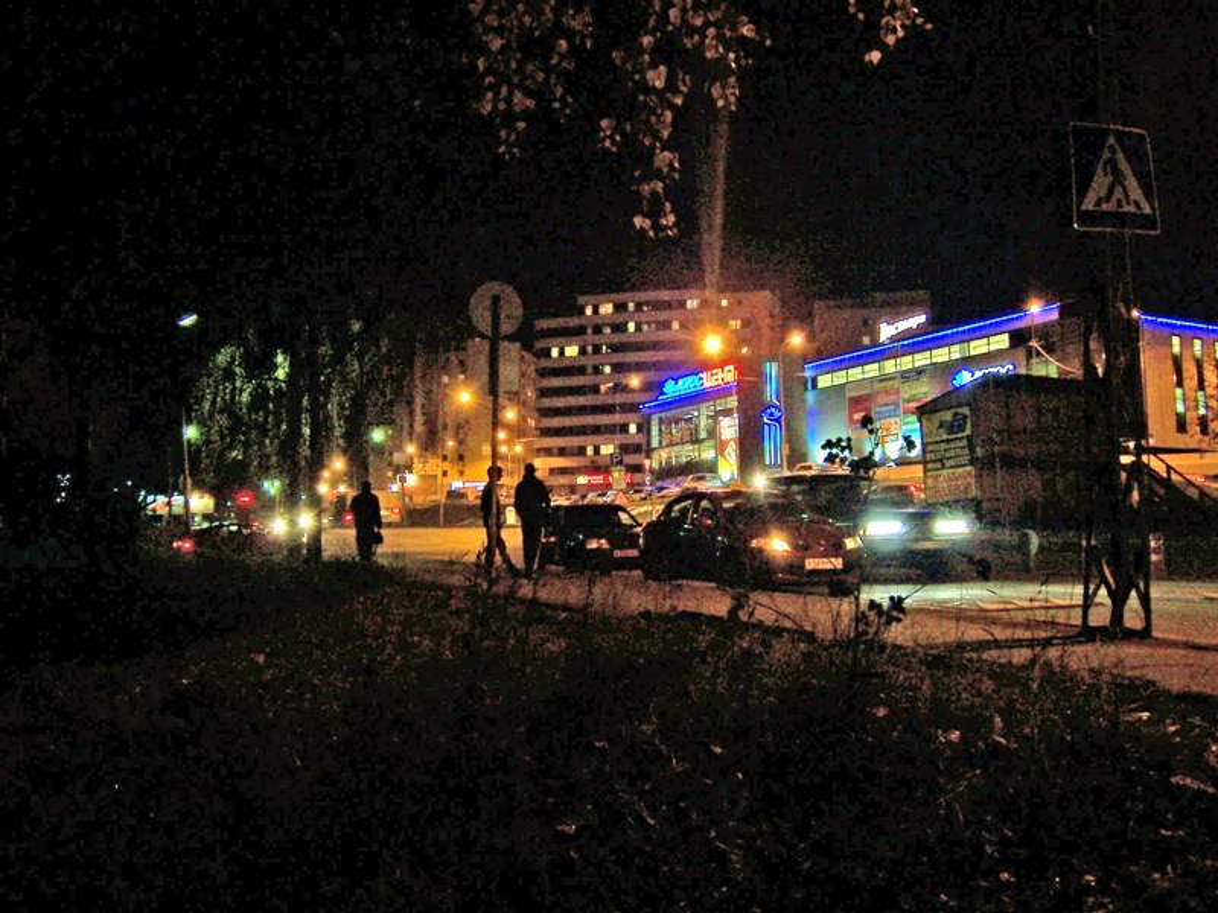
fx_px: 1161
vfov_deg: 42.9
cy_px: 456
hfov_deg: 55.4
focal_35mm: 33
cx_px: 609
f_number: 3.4
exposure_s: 1/8
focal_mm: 5.5
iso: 140
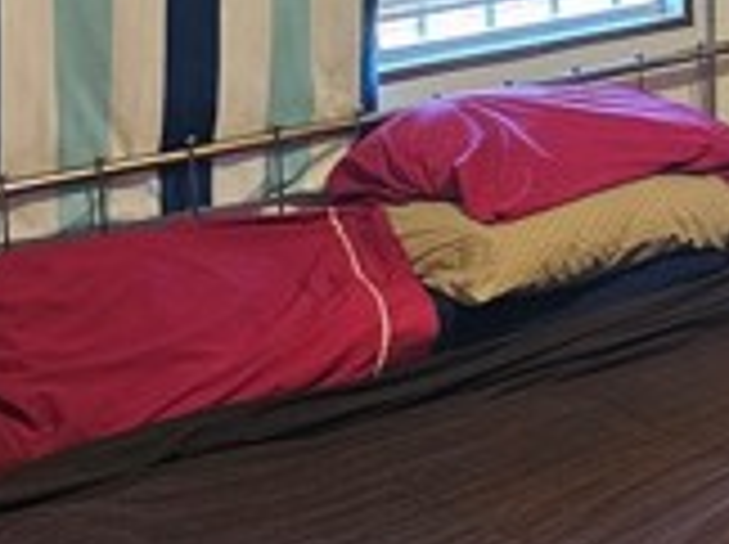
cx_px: 1174
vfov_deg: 15.6
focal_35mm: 91
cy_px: -117
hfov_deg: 18.4
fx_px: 1914
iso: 500
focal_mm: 6.3
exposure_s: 1/120
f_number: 1.7
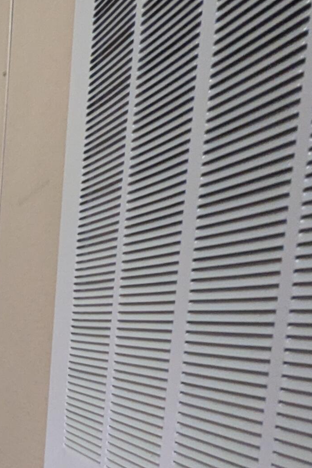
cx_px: -360
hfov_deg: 17.1
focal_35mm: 48
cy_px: 382
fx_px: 624
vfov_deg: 39.3
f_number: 2.2
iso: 451
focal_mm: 2.35
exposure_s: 1/60
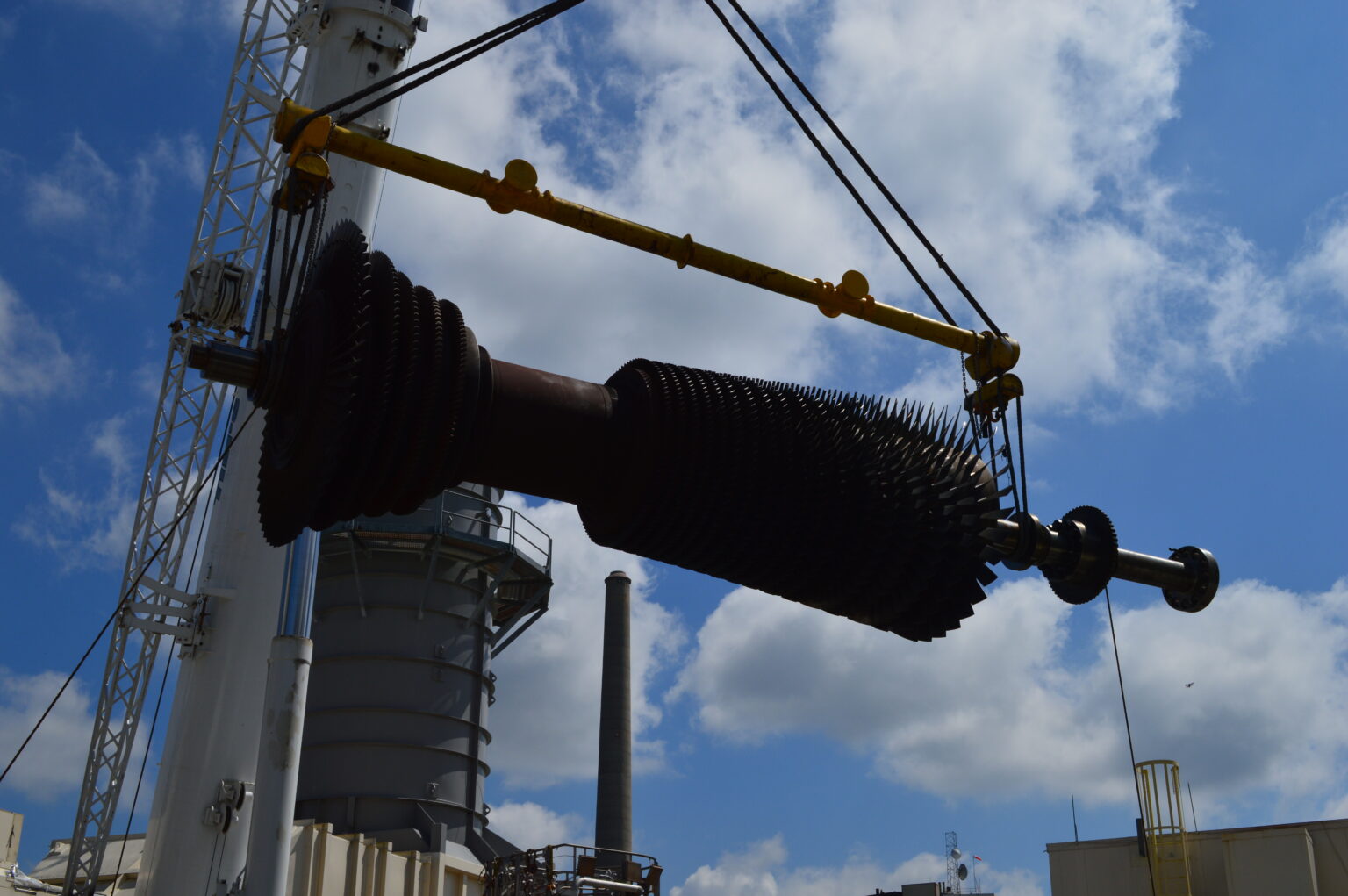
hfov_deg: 46.4
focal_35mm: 42
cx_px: 674
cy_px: 448
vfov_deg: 31.8
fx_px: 1571
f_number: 11
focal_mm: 28
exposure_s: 1/500
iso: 125
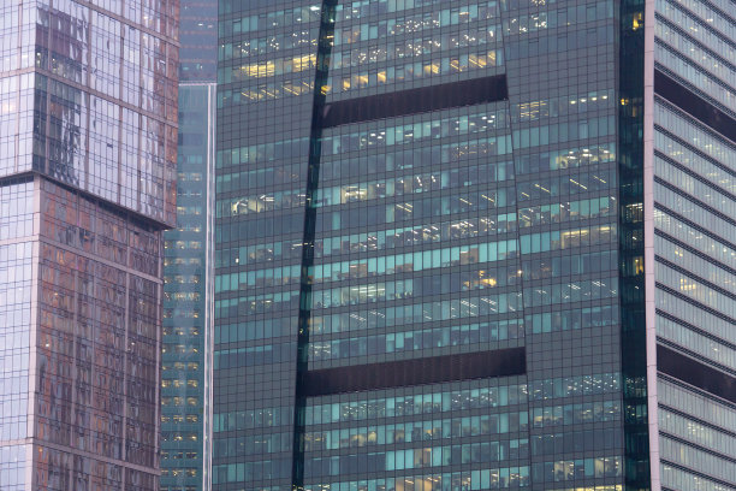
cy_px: 246
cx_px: 368
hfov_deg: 15.9
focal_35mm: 129
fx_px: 2637
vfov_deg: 10.6
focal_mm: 86
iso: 1000
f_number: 5.6
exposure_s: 1/160
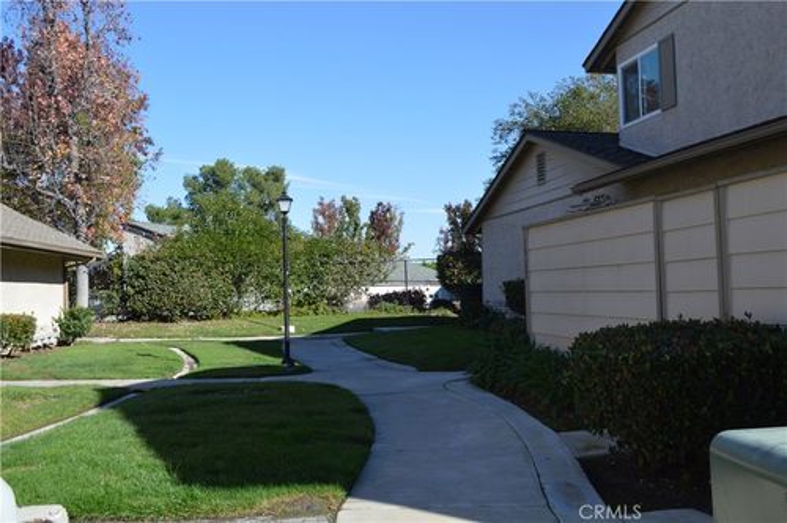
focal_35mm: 36
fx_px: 786
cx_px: 394
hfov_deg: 53.2
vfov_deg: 36.8
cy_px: 262
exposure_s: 1/200
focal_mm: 24
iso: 100
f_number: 7.1
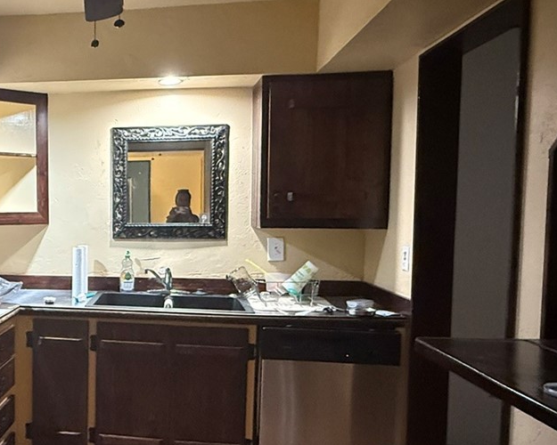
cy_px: 247
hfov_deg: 47.6
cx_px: 83
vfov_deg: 42.2
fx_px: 577
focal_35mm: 35
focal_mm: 2.22
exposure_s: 1/60
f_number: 2.2
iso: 800
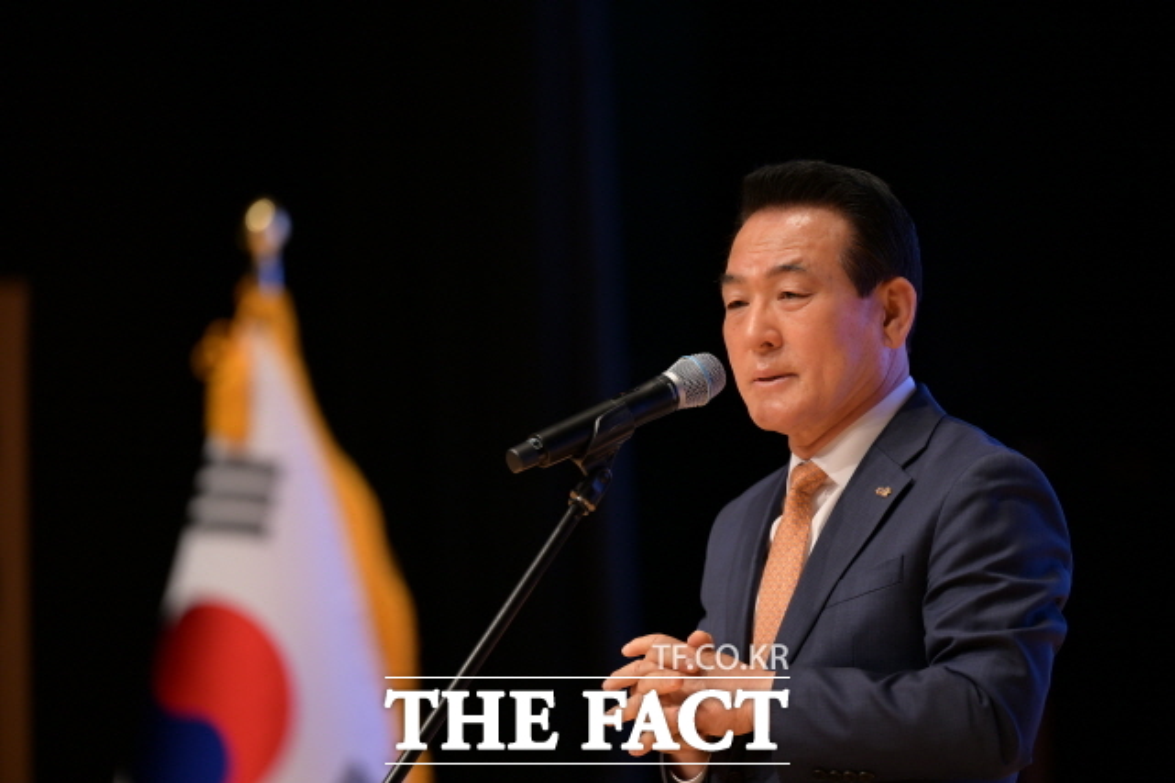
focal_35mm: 200
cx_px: 588
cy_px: 392
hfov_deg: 10.3
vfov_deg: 6.9
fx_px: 6526
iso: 400
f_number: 3.2
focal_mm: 200
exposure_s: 1/200
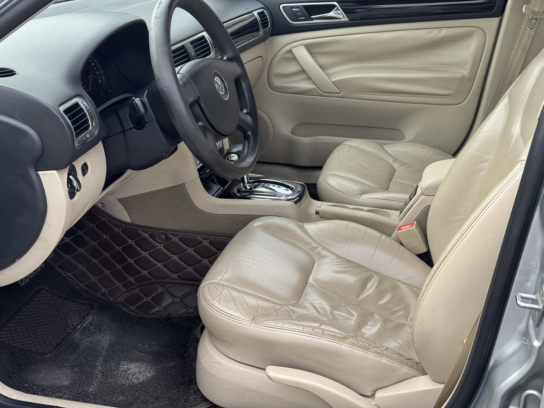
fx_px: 754
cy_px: 204
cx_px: 272
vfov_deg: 30.3
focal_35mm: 48
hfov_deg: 39.7
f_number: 1.78
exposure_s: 1/693
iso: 64
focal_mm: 6.76
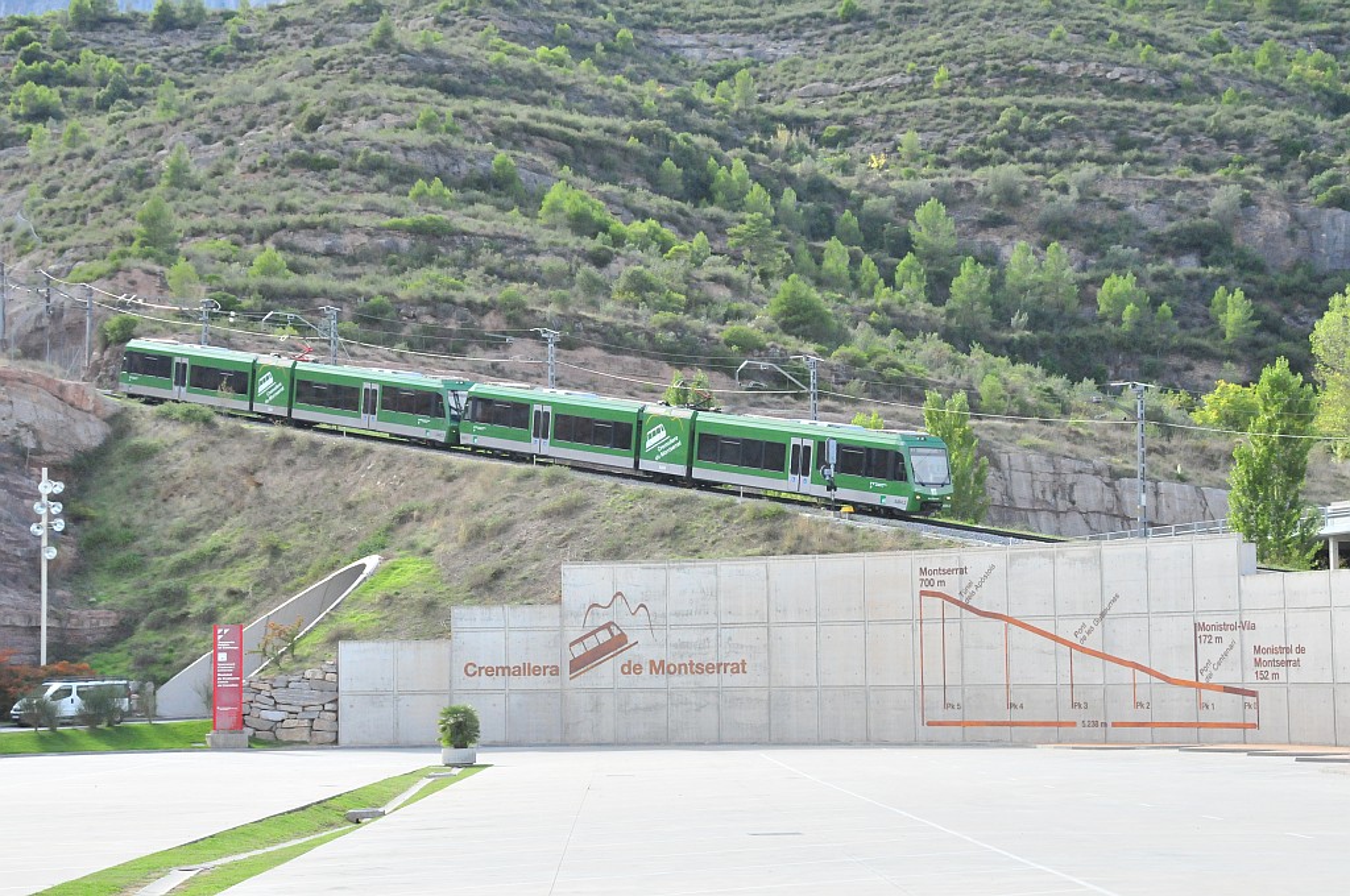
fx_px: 3371
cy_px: 448
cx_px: 675
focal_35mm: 90
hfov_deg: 22.6
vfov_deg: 15.1
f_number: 13
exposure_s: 1/640
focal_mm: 60
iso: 1600
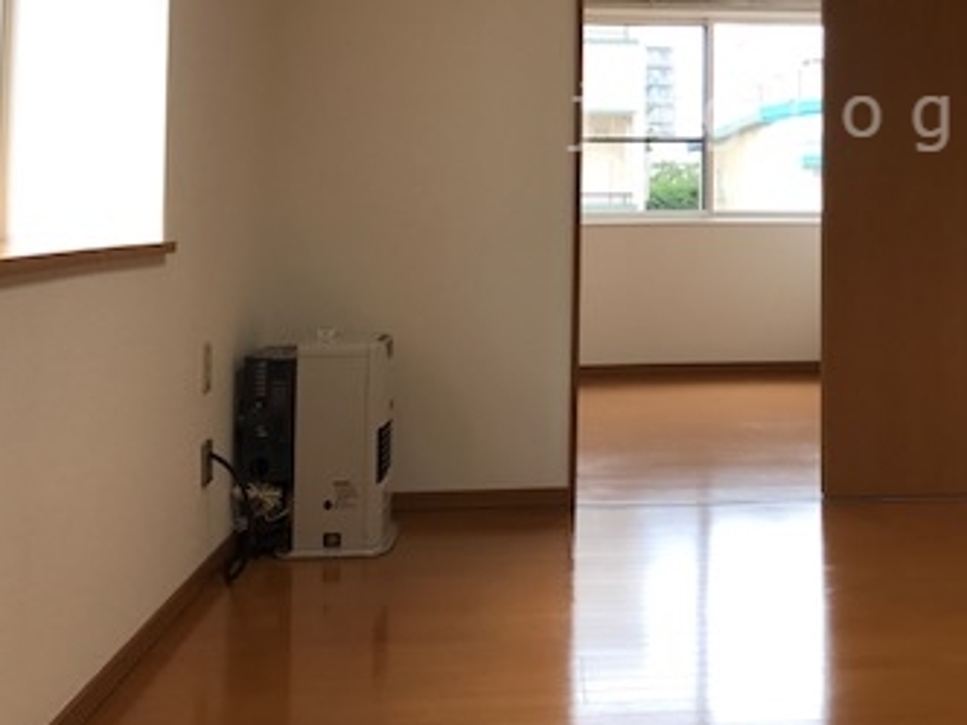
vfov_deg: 26.4
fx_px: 1508
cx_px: 766
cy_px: 116
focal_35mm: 54
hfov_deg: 34.5
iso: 20
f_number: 1.8
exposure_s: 1/127
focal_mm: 3.99
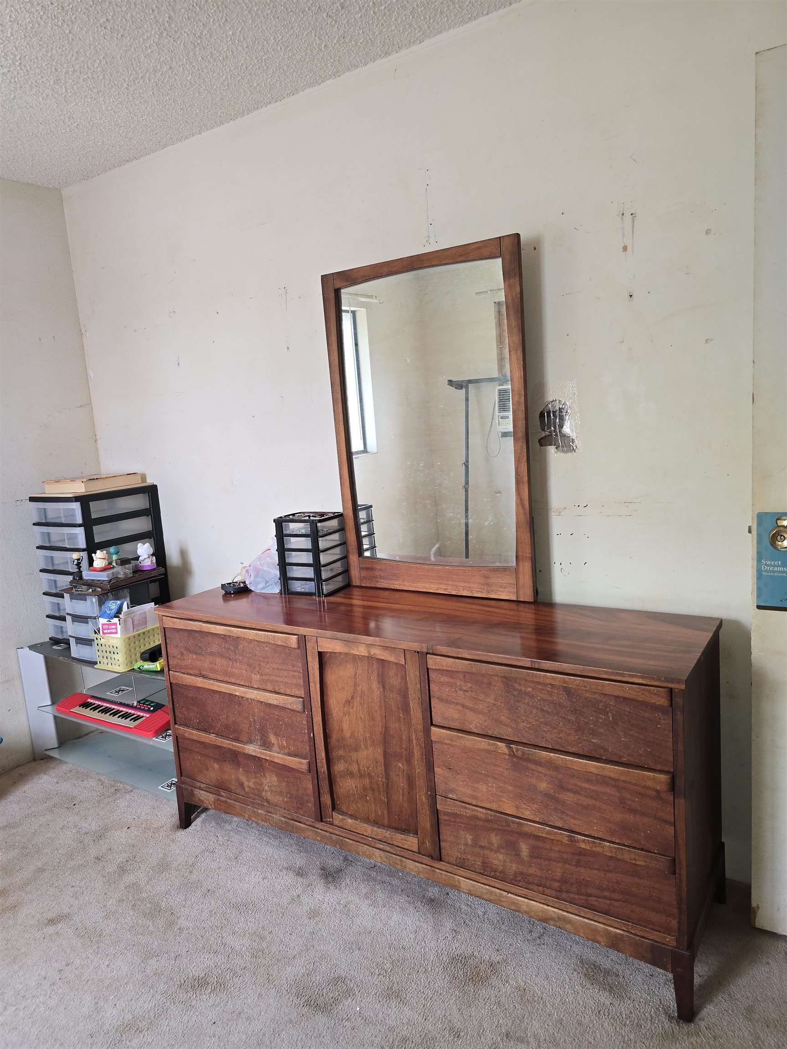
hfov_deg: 58.9
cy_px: 524
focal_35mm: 23
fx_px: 697
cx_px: 394
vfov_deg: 73.9
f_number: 1.7
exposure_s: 1/60
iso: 80
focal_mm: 6.3
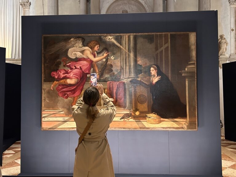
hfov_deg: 67.3
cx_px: 118
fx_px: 177
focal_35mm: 26
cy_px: 88
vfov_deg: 53.1
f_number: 1.5
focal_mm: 5.7
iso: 500
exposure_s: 1/50
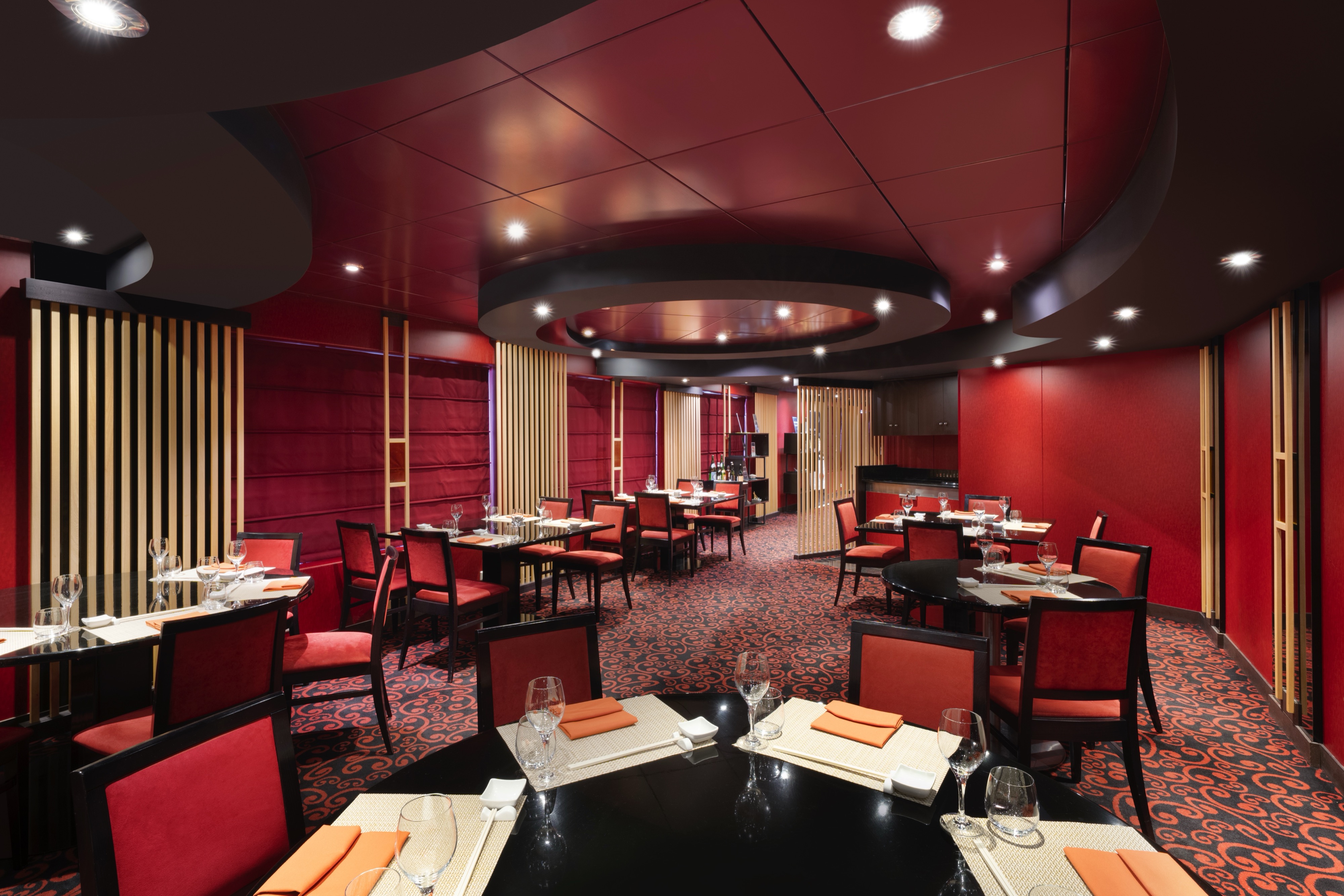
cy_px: 448
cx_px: 672
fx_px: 672
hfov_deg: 90.0
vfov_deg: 67.4
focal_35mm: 18
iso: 400
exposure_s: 8
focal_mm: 18
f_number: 11
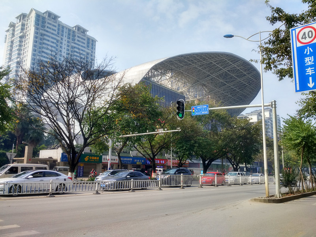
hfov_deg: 60.0
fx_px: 274
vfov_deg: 46.8
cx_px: 158
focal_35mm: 30
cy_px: 118
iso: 100
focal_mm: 4.12
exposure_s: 1/1139
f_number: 2
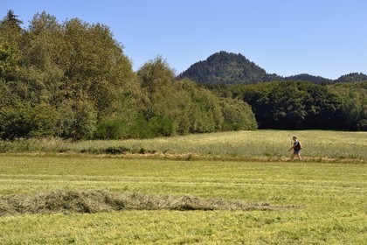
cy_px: 122
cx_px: 184
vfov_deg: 19.5
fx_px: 714
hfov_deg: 28.8
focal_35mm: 70
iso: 200
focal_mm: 70
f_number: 11
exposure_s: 1/250
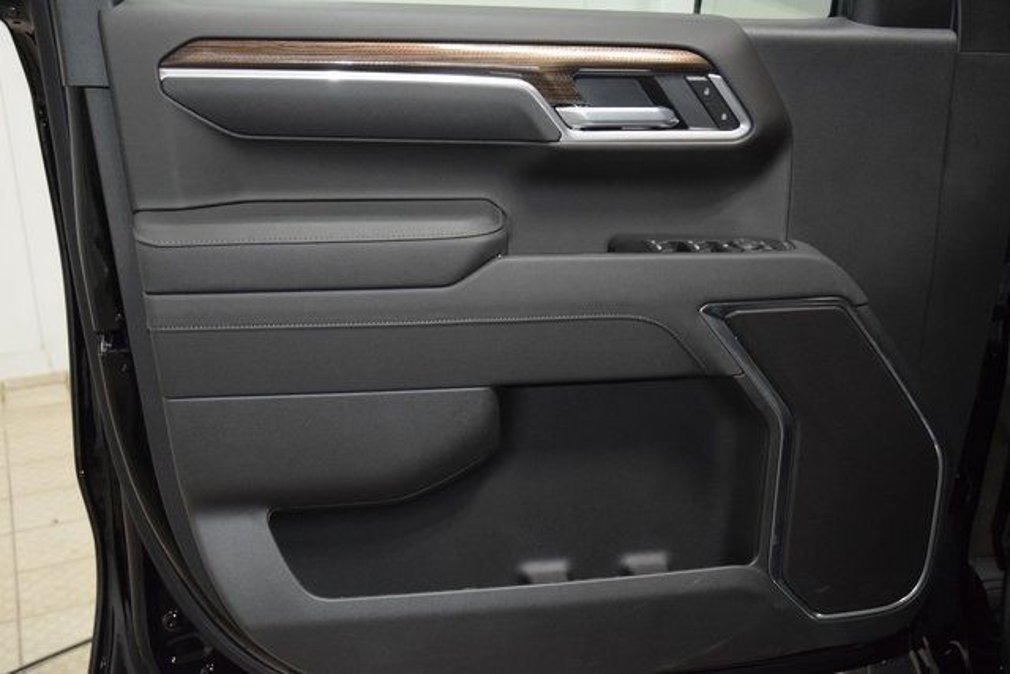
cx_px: 505
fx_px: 1052
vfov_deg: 35.5
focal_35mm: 38
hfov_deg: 51.3
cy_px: 337
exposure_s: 1/100
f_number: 3.8
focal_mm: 25
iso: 2800
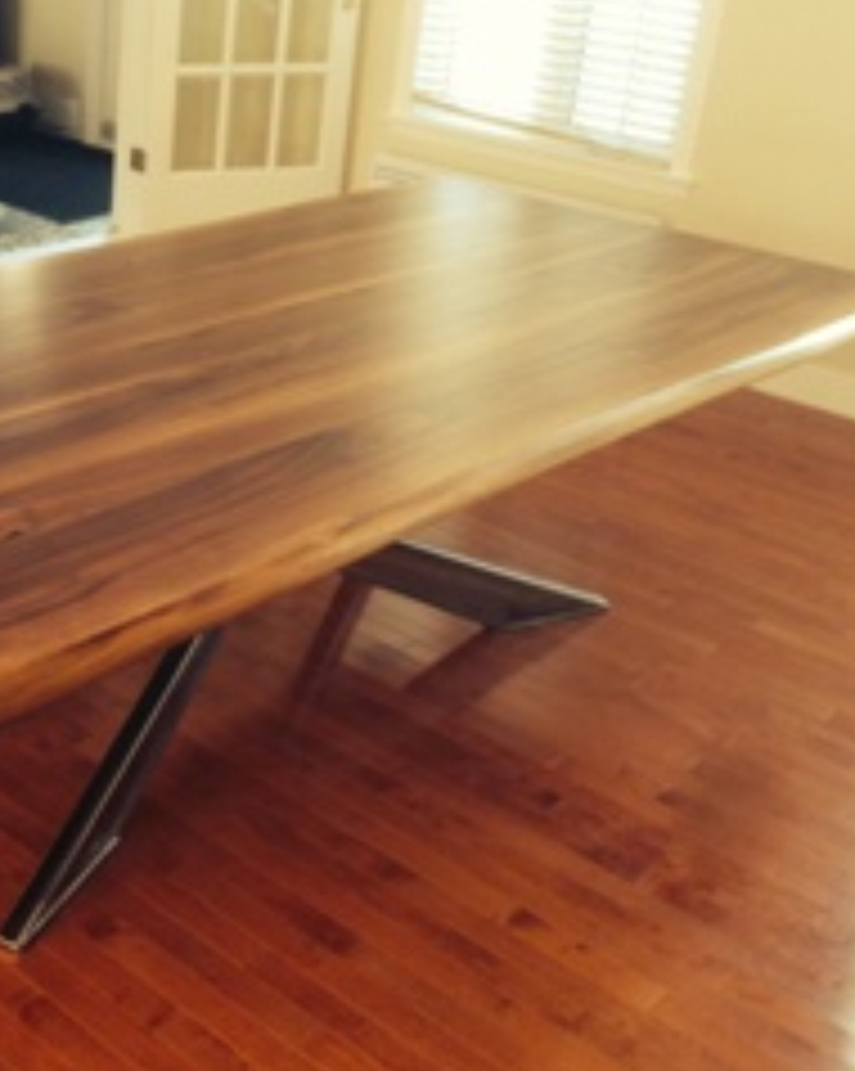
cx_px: 164
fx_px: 1584
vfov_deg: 37.3
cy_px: 461
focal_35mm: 50
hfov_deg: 29.5
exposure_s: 1/20
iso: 80
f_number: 2.4
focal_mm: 4.12
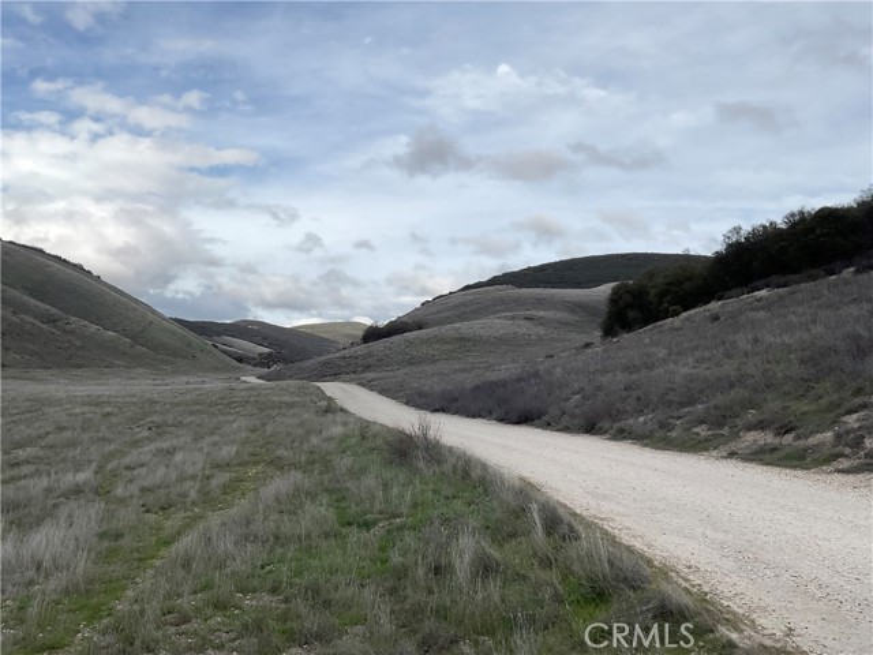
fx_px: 731
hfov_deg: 61.7
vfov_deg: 48.2
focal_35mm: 29
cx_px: 436
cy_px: 328
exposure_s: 1/2141
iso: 16
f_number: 1.8
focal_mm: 3
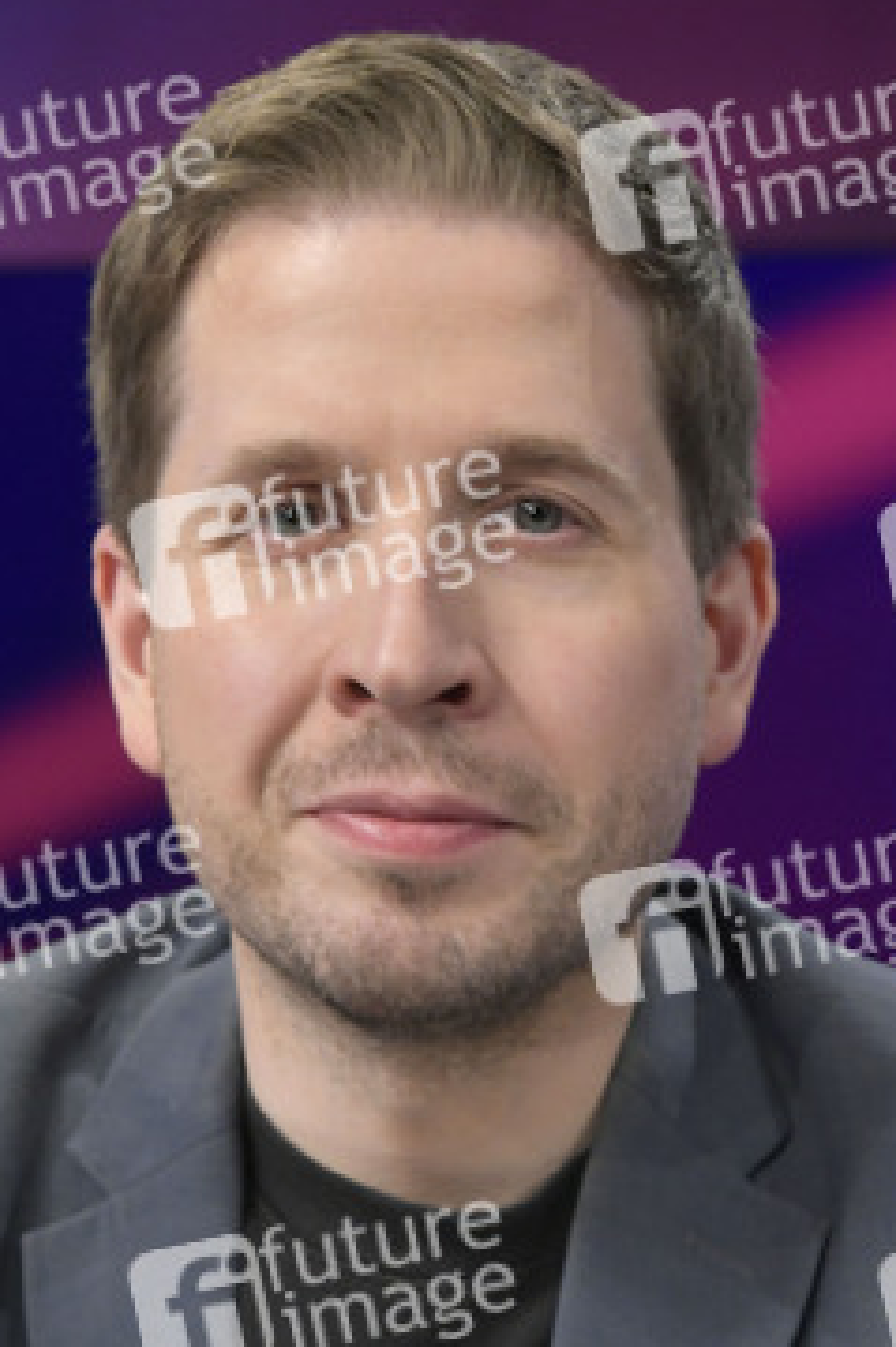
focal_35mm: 69
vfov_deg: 29.2
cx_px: 431
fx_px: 2578
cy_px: 728
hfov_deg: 19.7
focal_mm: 62
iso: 2000
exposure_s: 1/200
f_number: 6.3
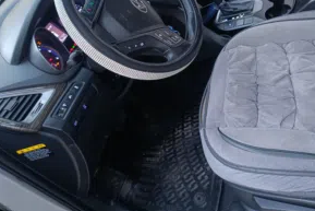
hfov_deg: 57.2
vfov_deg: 39.2
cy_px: 60
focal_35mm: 33
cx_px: 161
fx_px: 289
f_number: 1.65
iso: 1225
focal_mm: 6.11
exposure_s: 1/33.3
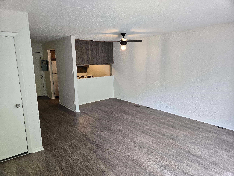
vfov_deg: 58.9
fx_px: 155
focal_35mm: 23
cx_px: 117
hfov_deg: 73.9
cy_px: 88
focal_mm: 5.4
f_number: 1.8
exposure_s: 1/120
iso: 200
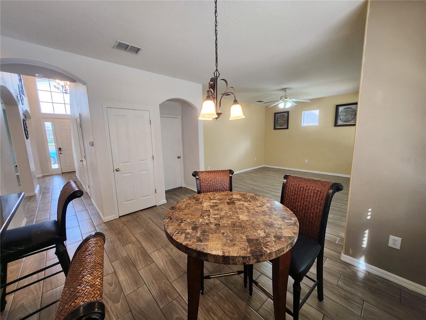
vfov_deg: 89.9
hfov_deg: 106.2
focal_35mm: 13
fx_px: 160
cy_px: 160
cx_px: 213
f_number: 2.2
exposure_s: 1/60
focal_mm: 1.74
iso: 100
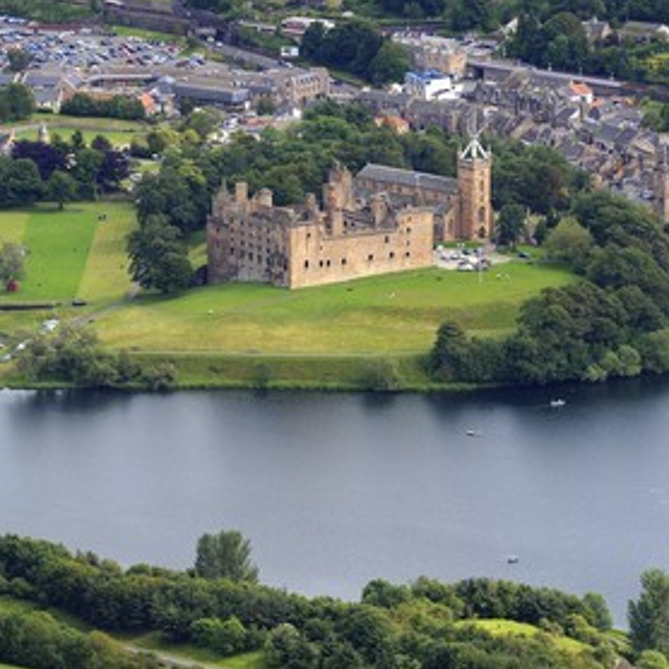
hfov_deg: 6.8
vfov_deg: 6.8
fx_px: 5619
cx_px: 231
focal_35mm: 257
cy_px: 334
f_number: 7.1
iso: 400
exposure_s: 1/800
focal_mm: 200
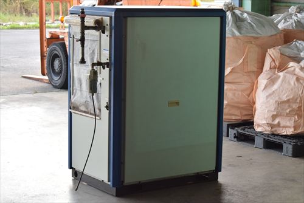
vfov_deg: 16.6
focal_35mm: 82
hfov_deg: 24.6
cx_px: 152
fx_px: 697
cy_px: 102
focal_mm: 55
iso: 1250
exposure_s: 1/250
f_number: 6.3
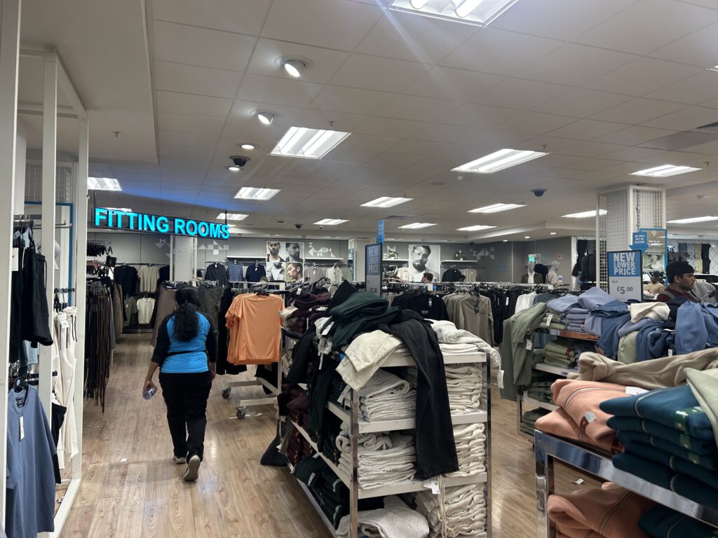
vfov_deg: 53.1
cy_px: 269
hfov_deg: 67.3
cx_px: 359
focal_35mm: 26
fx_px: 539
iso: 40
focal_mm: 5.7
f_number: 1.5
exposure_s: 1/74
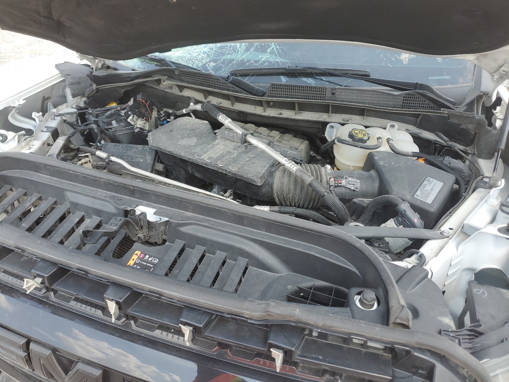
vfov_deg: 53.1
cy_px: 191
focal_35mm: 26
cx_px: 254
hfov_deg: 67.3
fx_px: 382
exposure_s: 1/476
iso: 50
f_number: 1.5
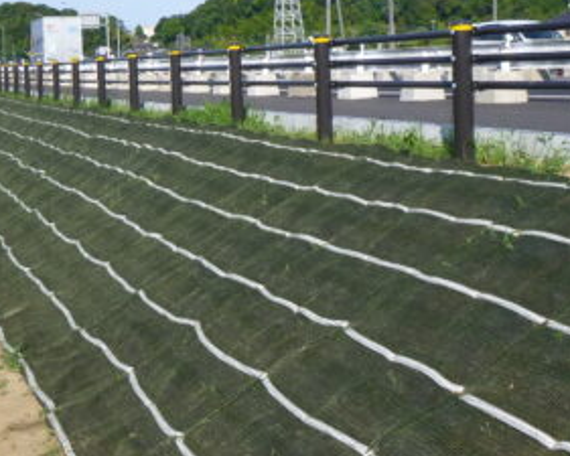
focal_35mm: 66
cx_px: 197
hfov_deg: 28.5
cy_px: 109
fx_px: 1114
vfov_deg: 22.9
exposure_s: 1/500
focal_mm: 4.5
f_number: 3.9
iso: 100
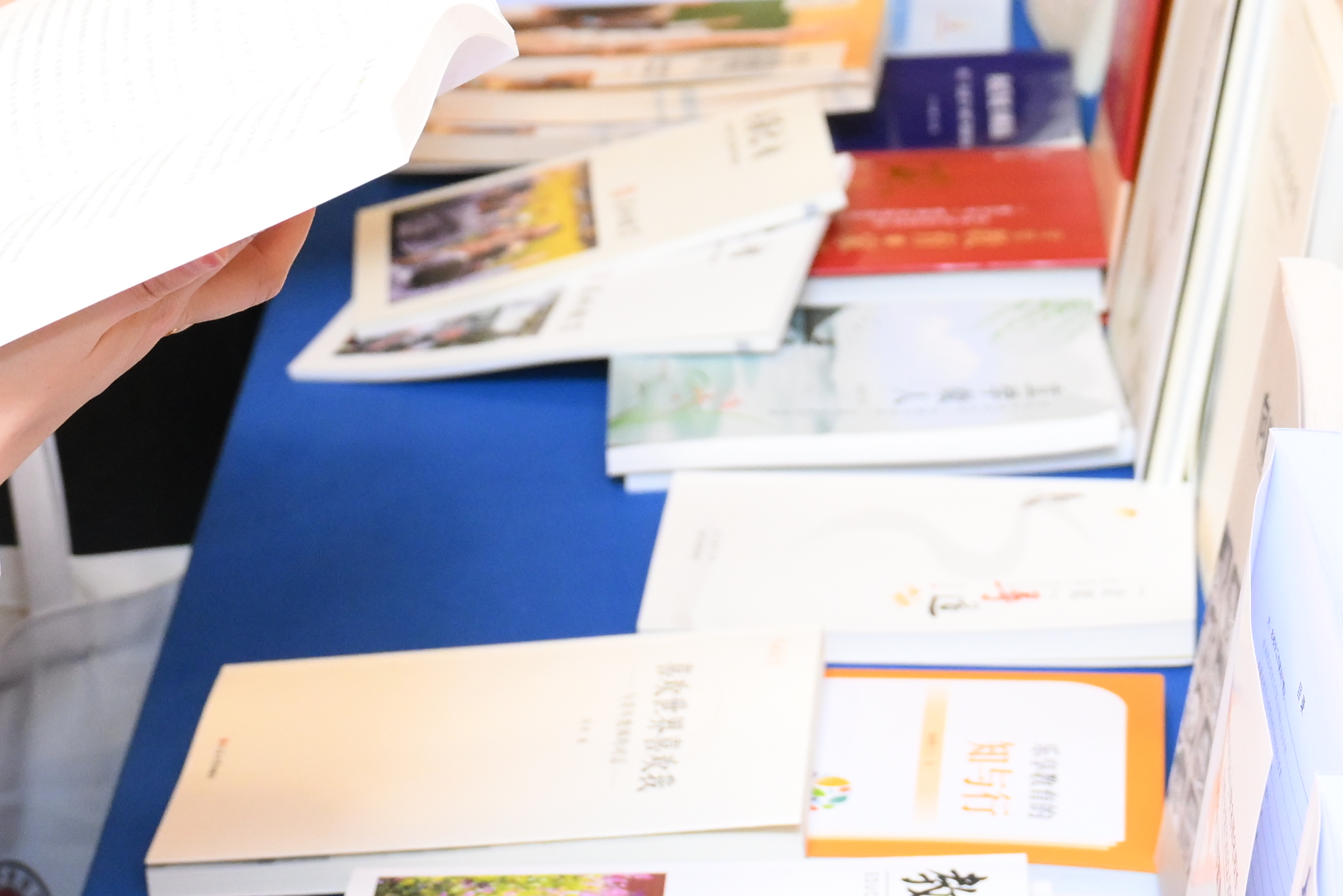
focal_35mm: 131
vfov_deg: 10.2
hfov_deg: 15.6
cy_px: -405
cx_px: 598
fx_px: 4887
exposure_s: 1/100
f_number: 4
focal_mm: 39
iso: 2000
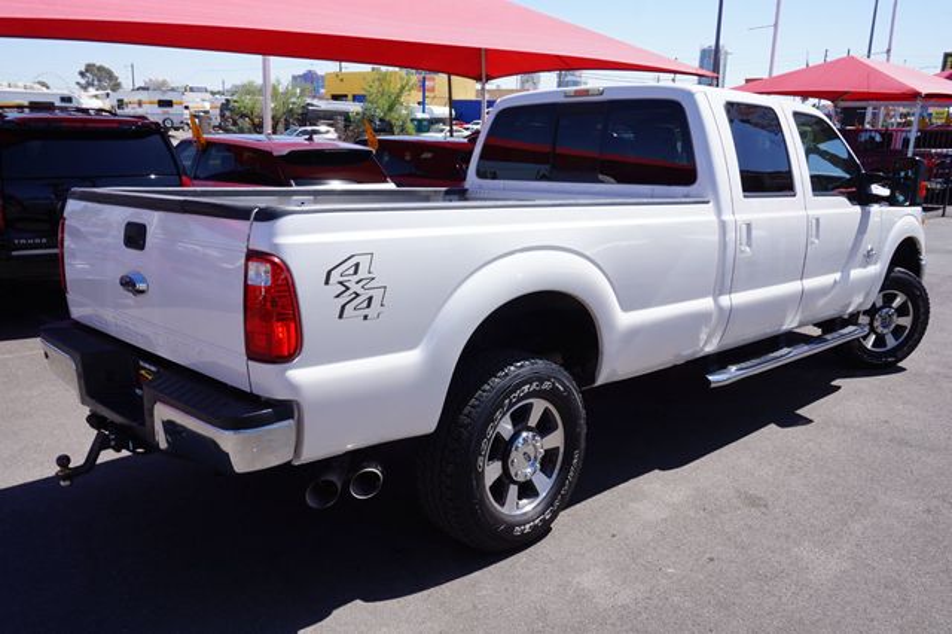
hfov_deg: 62.0
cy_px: 317
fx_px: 793
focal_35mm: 30
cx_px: 476
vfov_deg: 43.6
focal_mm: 20
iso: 100
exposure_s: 1/100
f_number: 11
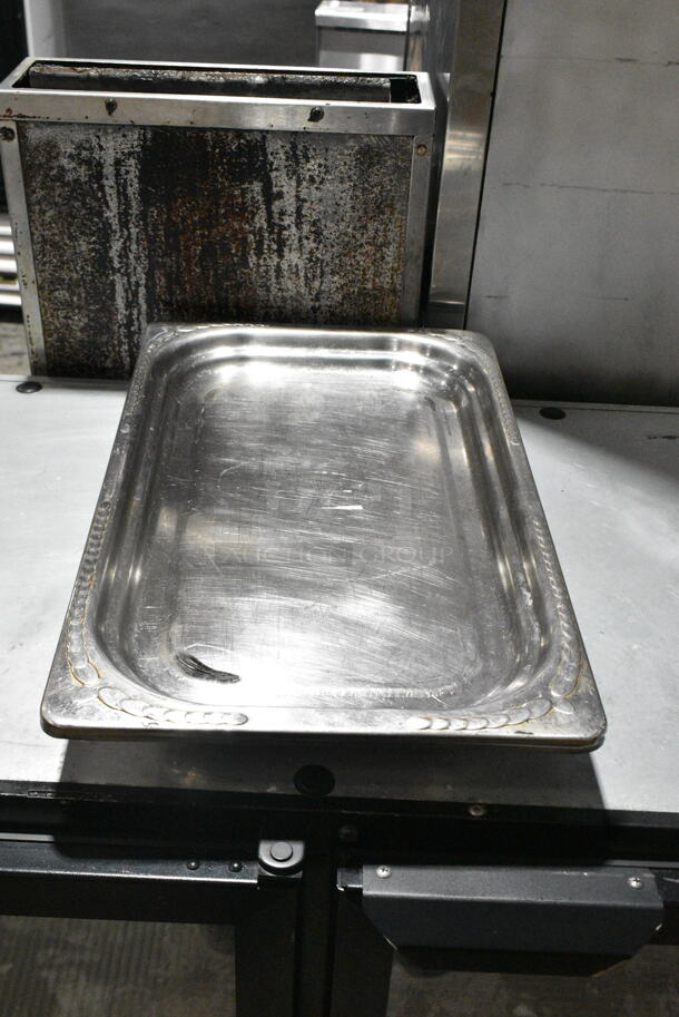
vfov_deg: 49.5
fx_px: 1102
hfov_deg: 34.3
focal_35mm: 39
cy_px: 508
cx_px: 340
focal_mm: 26
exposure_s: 1/400
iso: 6400
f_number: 8
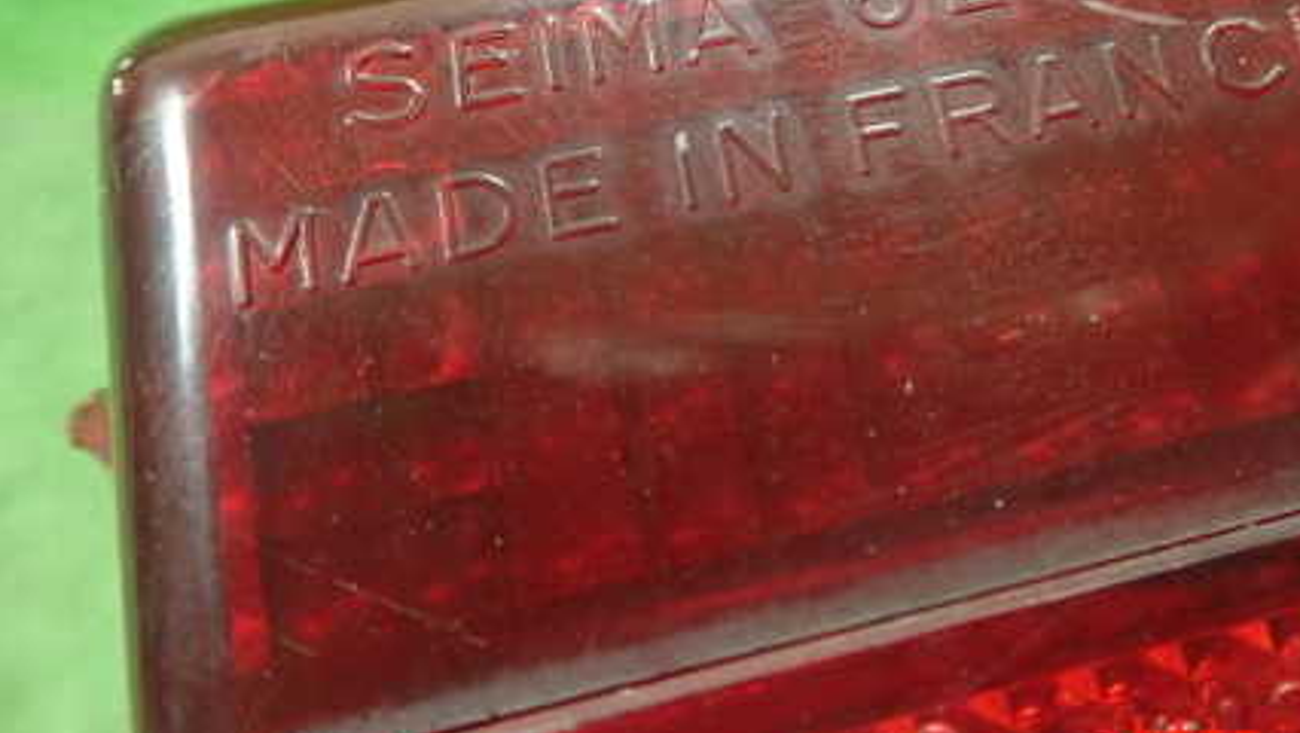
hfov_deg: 43.7
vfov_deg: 25.3
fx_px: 1586
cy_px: 98
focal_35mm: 46
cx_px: 906
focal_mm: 5.5
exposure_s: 1/125
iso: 640
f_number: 2.3
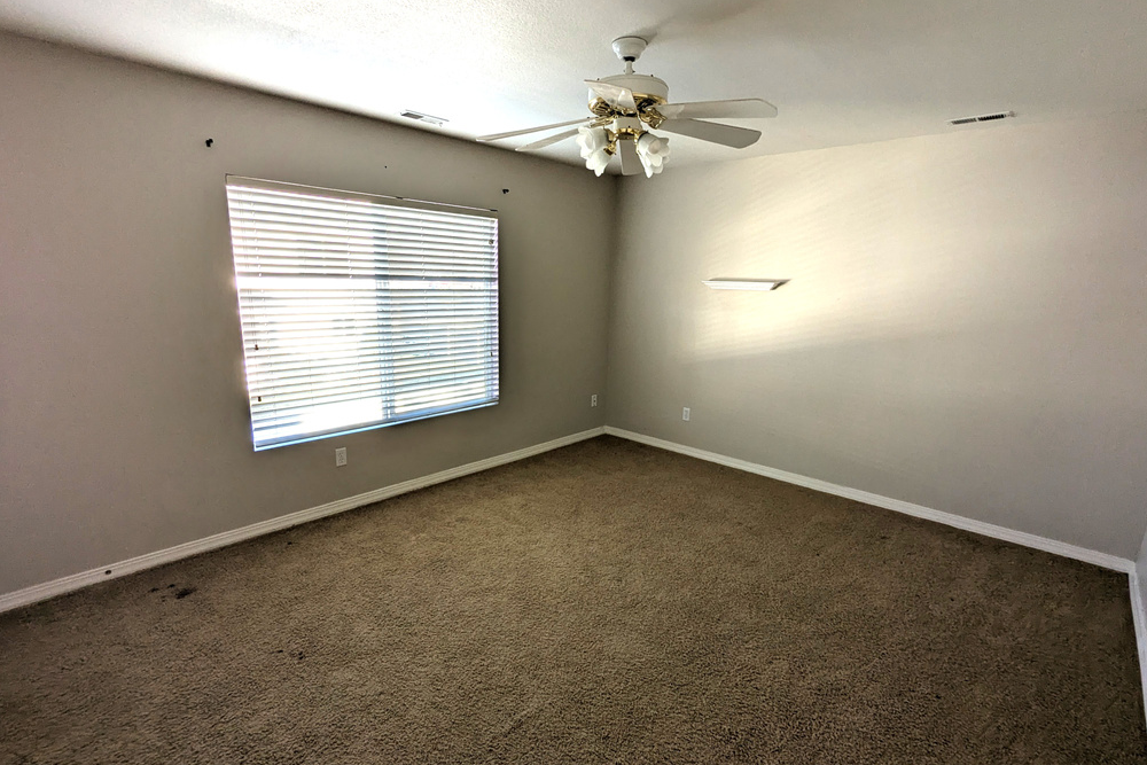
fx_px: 542
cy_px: 398
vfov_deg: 70.4
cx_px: 575
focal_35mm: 17
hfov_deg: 93.3
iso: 57
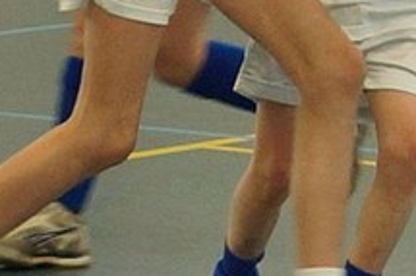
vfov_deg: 6.8
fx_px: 2309
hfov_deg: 10.3
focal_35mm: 200
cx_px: 250
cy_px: -103
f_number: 3.2
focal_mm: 28
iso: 800
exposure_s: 1/200
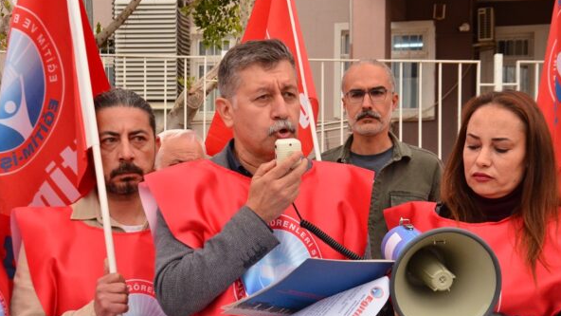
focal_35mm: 85
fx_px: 1264
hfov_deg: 25.0
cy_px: 166
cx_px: 284
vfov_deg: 14.2
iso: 1600
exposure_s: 1/640
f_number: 10
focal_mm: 48
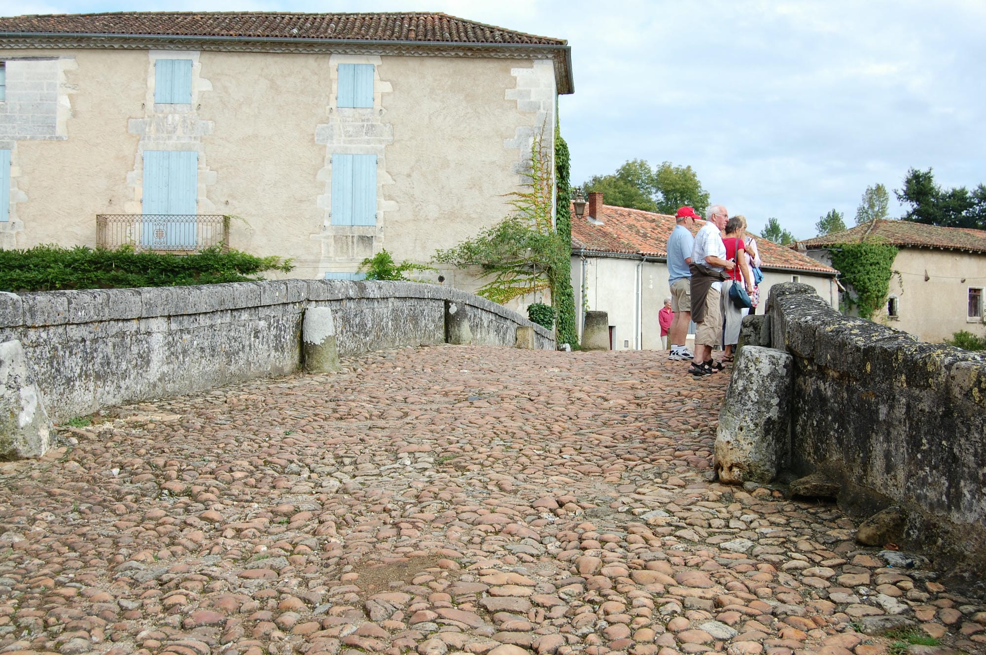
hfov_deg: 46.4
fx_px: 1149
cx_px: 493
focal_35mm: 42
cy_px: 328
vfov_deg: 31.8
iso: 200
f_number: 8
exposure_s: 1/250
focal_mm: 28
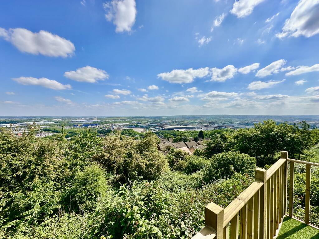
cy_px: 120
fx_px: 129
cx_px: 160
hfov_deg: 102.1
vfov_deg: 85.7
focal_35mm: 14
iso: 40
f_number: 2.2
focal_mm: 2.22
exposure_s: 1/3205
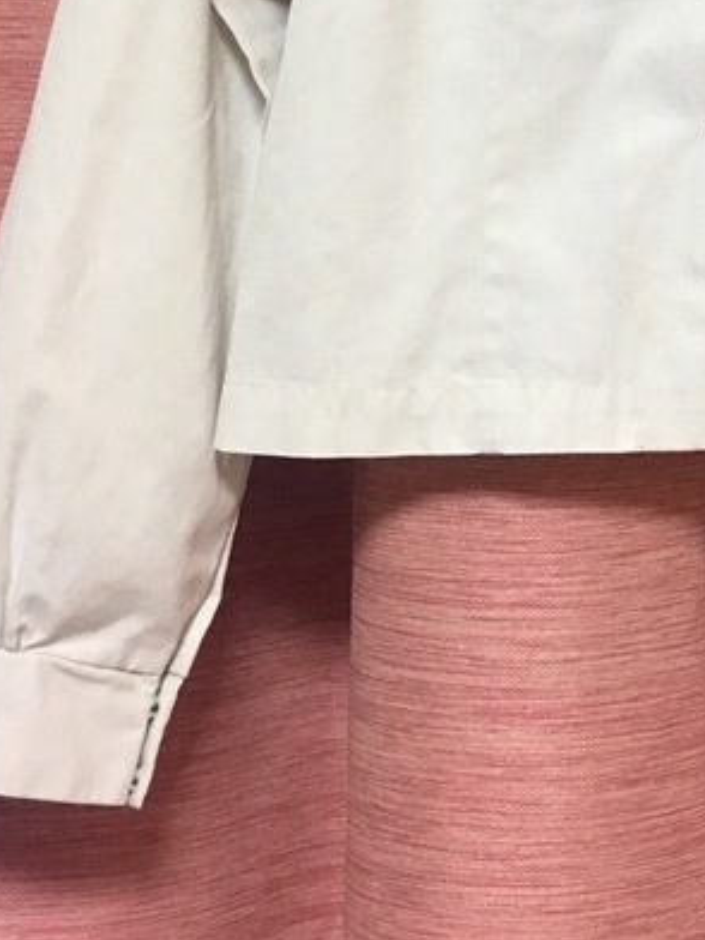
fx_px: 2009
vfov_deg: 25.2
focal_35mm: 74
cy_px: 34
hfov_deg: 19.1
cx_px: 770
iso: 80
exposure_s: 1/17
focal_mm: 4.15
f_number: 2.2
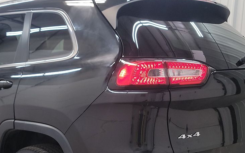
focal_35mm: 56
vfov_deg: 22.5
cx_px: 74
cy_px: 140
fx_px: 374
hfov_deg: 35.8
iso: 210
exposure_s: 1/59
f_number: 1.8
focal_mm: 6.7
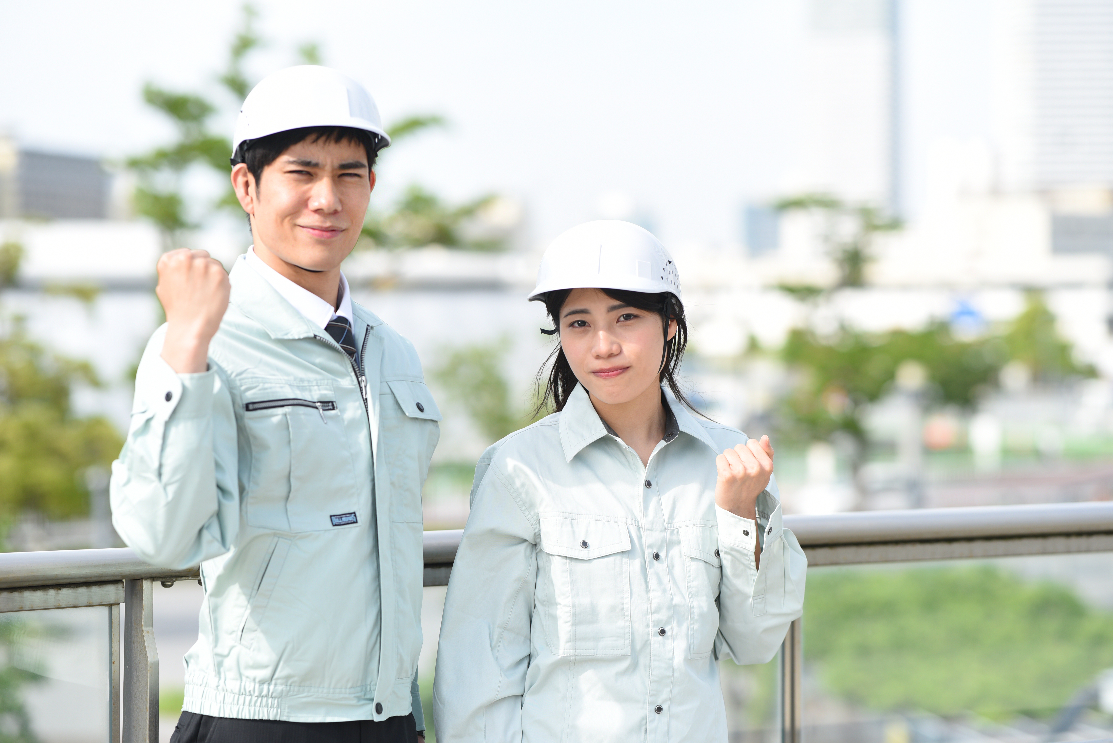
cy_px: 372
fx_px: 3247
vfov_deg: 13.1
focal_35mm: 105
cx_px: 556
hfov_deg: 19.4
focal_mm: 105
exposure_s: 1/750
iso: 100
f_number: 2.8
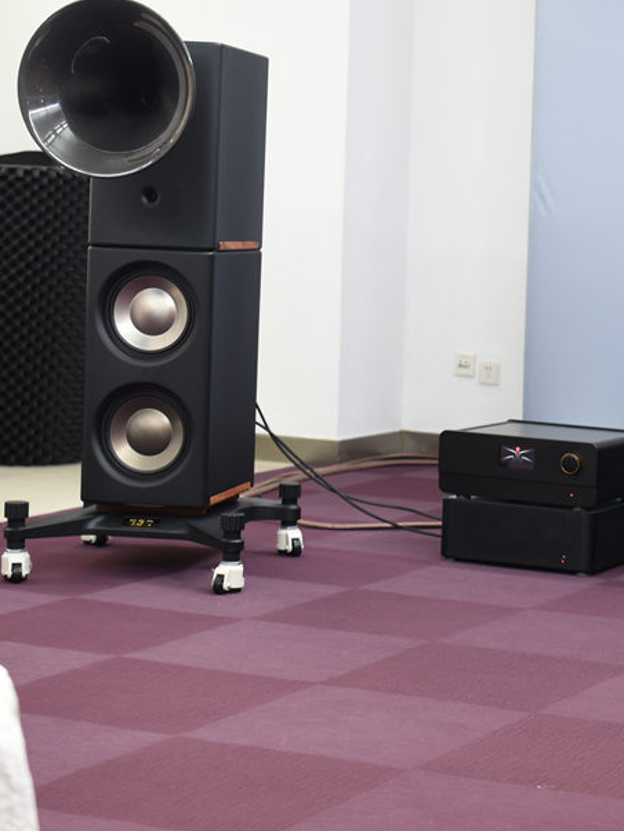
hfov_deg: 15.6
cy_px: 328
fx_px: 2210
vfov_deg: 21.3
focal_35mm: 92
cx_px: 715
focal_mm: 40
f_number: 2
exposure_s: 1/50
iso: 400
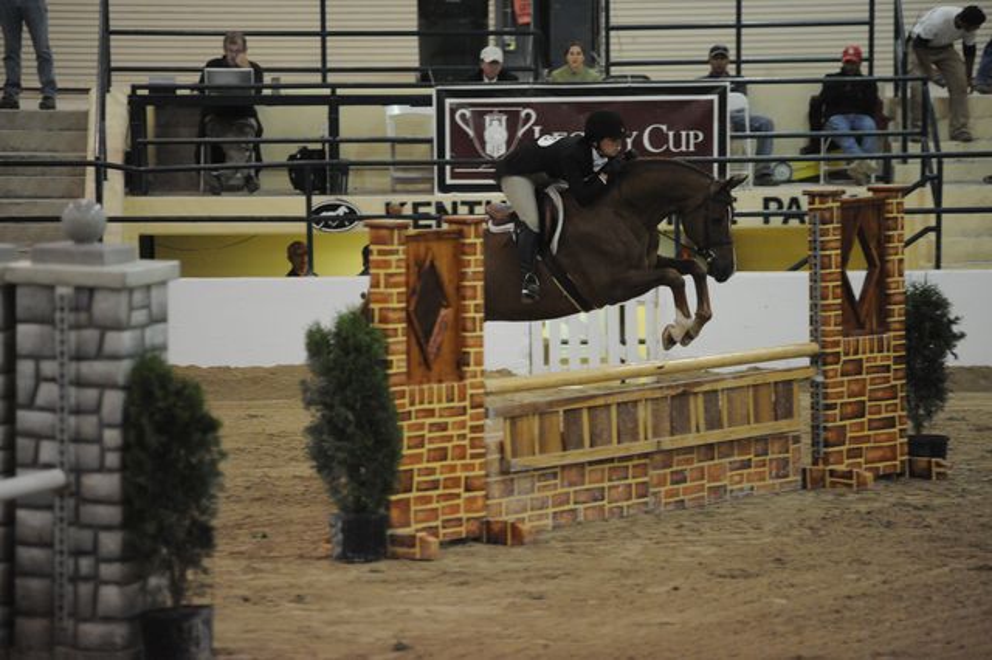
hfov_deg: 10.3
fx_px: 5508
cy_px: 330
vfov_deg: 6.9
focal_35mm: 200
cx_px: 496
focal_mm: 200
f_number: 2.8
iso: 6400
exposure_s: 1/400
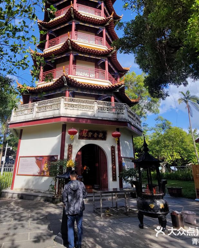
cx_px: 90
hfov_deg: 58.7
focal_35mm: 24
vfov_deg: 69.0
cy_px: 91
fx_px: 177
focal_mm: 3.5
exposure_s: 1/2000
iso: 64
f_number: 2.2
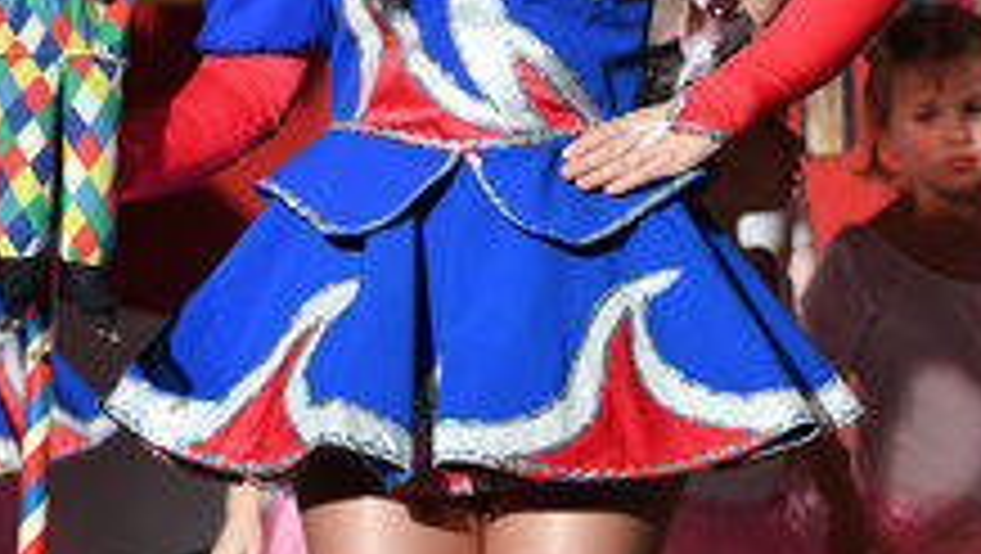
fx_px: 6143
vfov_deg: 5.1
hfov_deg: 9.1
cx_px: 475
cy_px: -41
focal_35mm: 236
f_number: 3.2
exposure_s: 1/400
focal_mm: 82
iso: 1600
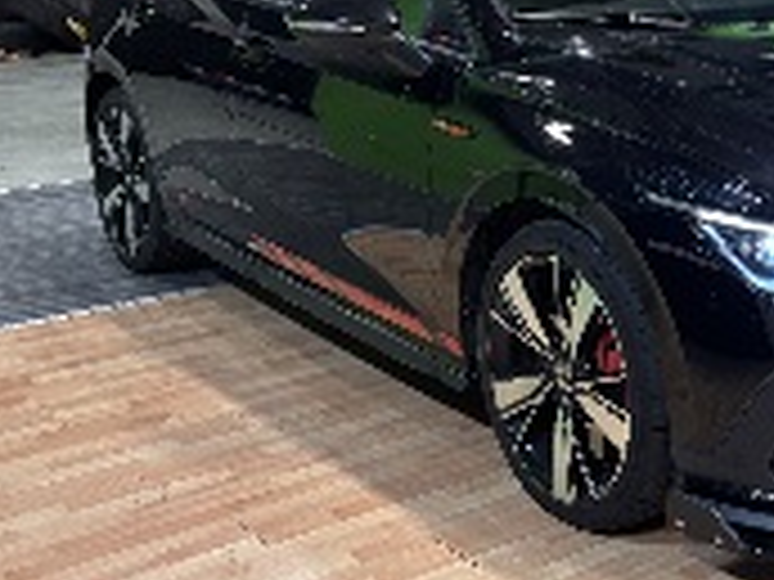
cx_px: 810
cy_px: 135
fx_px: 1409
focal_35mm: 63
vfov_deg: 23.0
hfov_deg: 28.4
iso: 320
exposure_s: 1/50
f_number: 1.6
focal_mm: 5.96
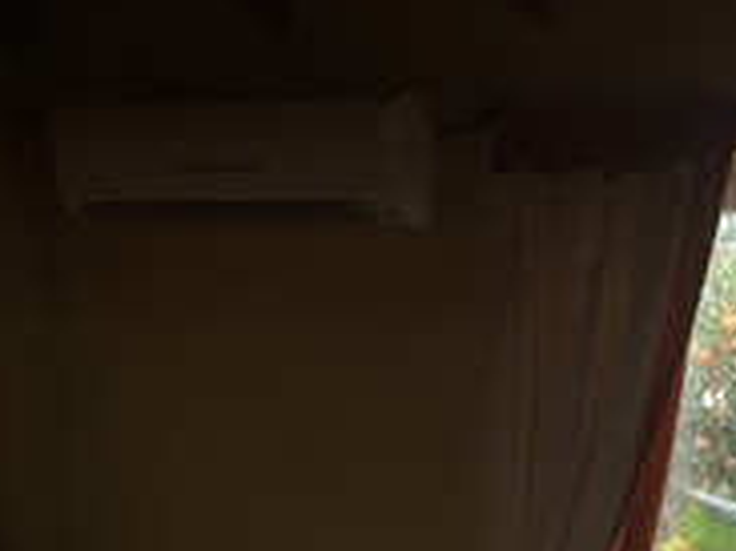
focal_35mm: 71
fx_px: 1509
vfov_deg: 20.2
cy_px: 527
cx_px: 764
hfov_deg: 25.8
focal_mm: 4.15
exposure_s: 1/33
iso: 32
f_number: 2.2
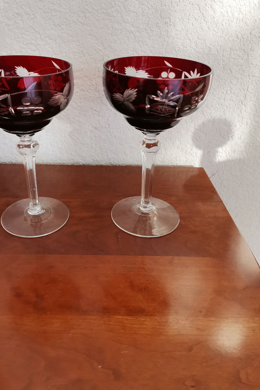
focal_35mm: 29
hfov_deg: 44.7
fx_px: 314
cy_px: 186
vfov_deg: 63.6
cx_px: 104
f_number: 1.8
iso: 250
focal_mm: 4.75
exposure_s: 1/100
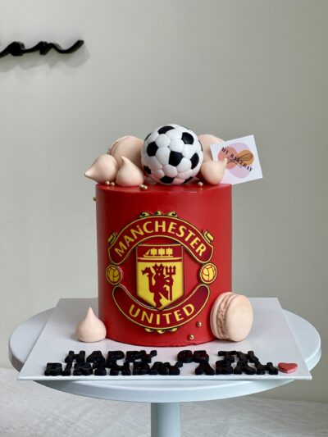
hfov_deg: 22.9
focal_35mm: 64
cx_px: 164
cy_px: 218
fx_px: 808
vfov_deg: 30.3
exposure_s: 1/100
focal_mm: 7.5
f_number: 2.2
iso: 40
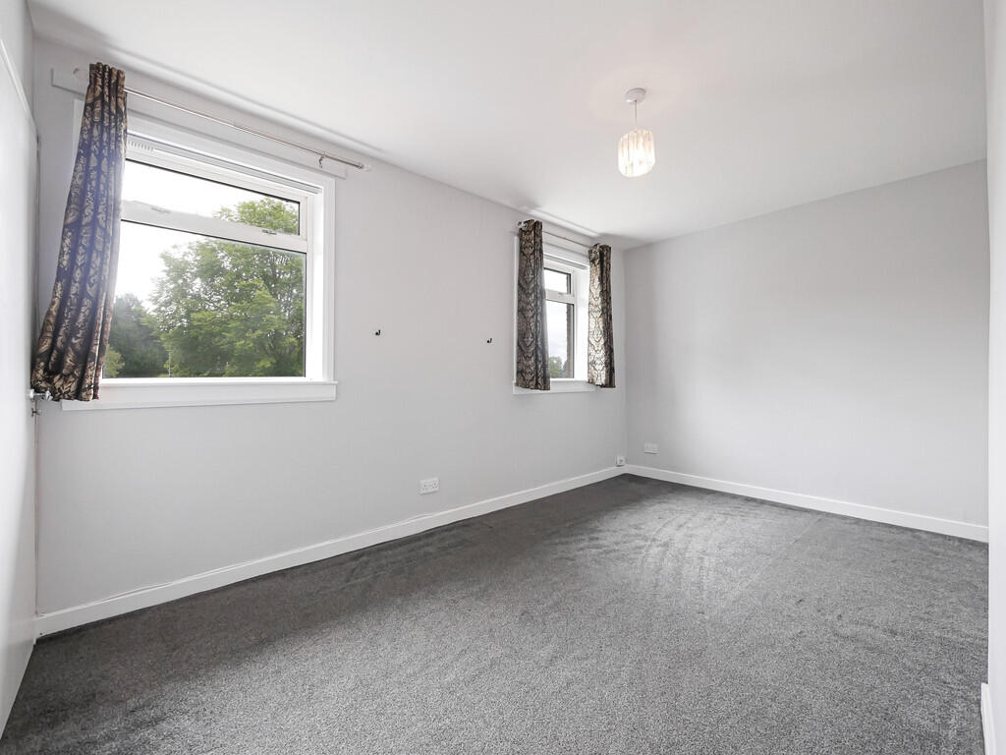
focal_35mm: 14
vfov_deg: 85.7
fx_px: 407
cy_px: 378
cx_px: 503
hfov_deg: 102.1
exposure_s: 1/60
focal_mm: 7
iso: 640
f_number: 4
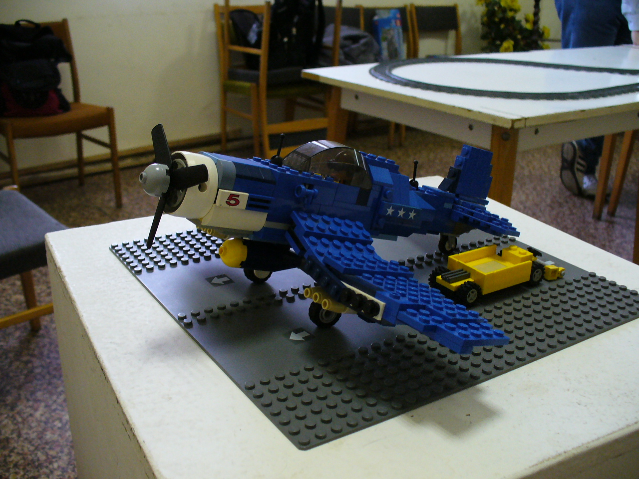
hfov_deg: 50.1
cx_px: 320
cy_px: 240
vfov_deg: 38.7
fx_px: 683
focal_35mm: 37
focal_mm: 6.1
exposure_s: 1/25
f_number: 2.8
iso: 200
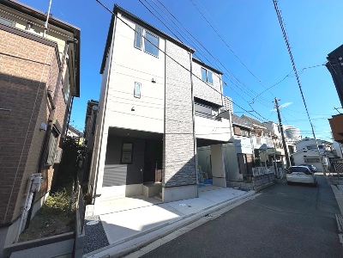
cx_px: 172
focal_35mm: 14
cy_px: 129
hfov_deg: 102.1
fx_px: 139
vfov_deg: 85.7
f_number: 2.2
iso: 50
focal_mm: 2.22
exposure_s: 1/3401
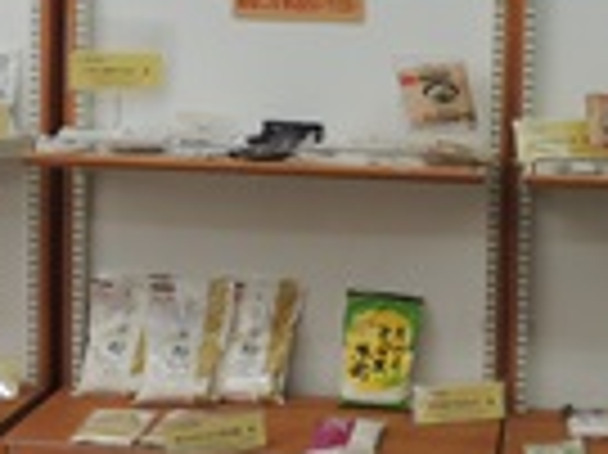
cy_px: 40
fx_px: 1246
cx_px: 500
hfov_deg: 26.8
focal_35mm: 71
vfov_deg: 20.3
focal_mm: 4.3
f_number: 3
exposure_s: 1/60
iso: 100
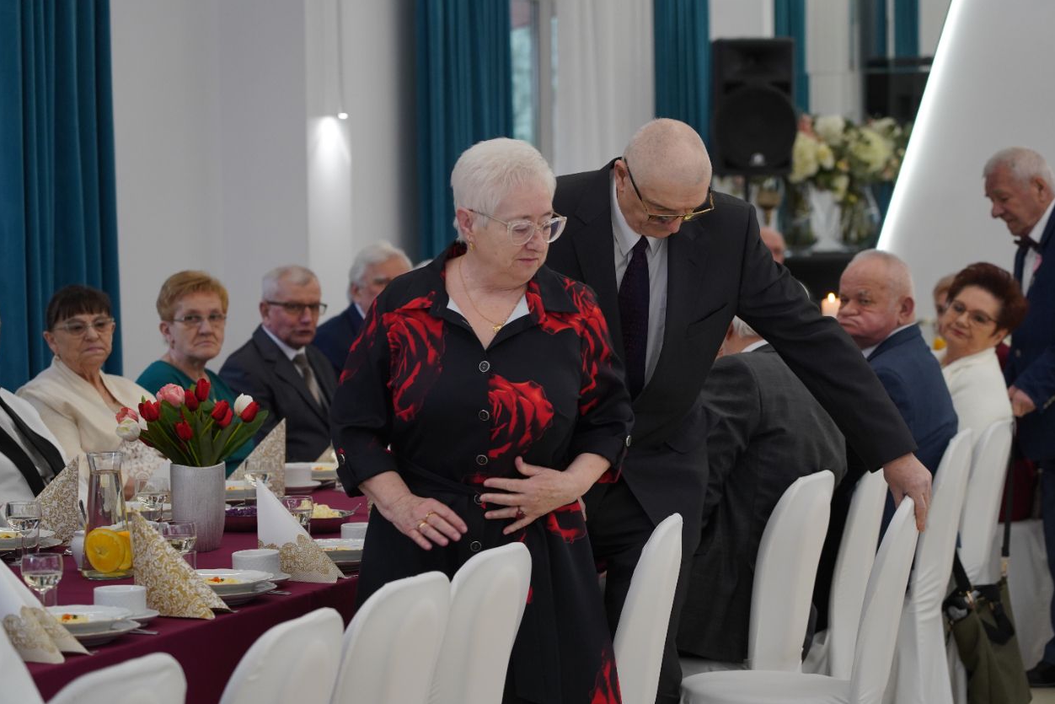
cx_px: 529
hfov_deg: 18.8
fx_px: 3194
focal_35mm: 109
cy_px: 363
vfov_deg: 12.6
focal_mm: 105
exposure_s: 1/125
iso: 1250
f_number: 4
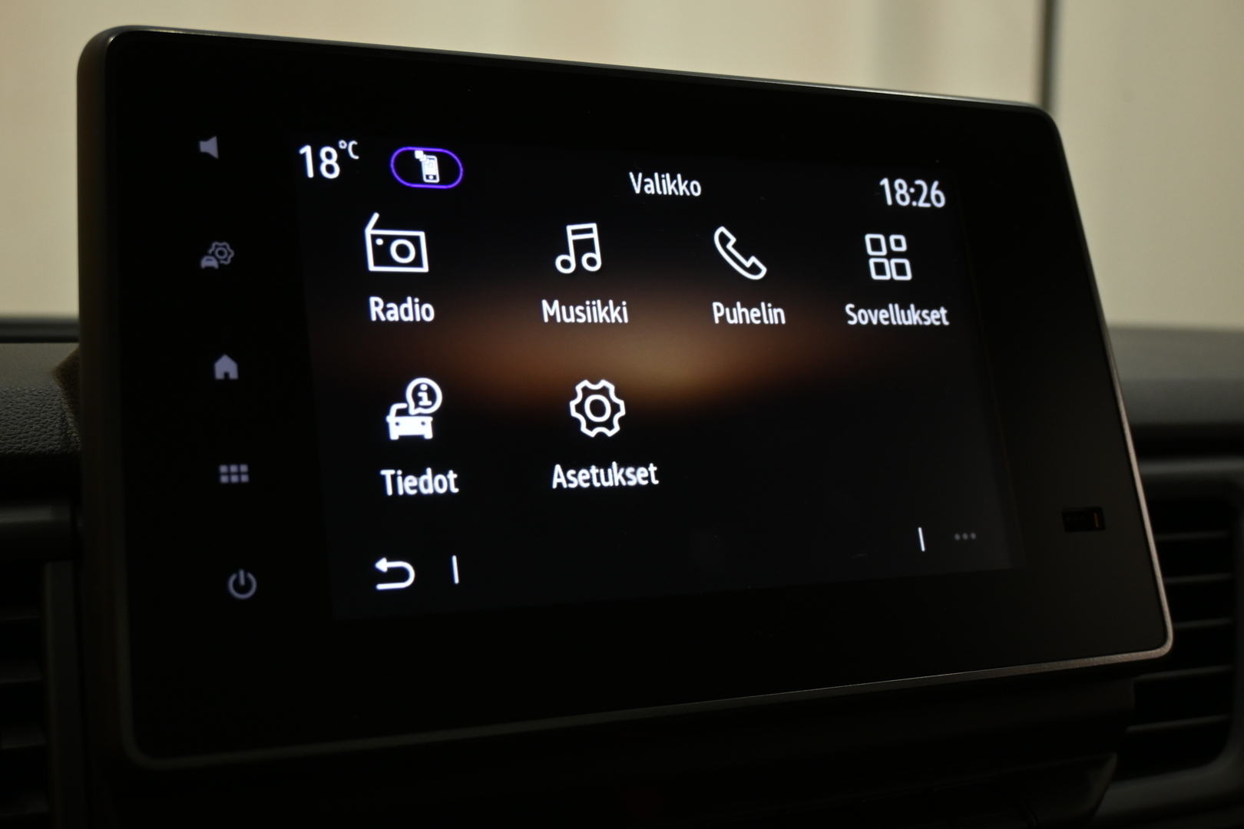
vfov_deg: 30.8
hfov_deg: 45.0
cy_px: 414
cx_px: 622
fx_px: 1503
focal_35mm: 44
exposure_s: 1/50
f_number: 4.8
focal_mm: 29
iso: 560
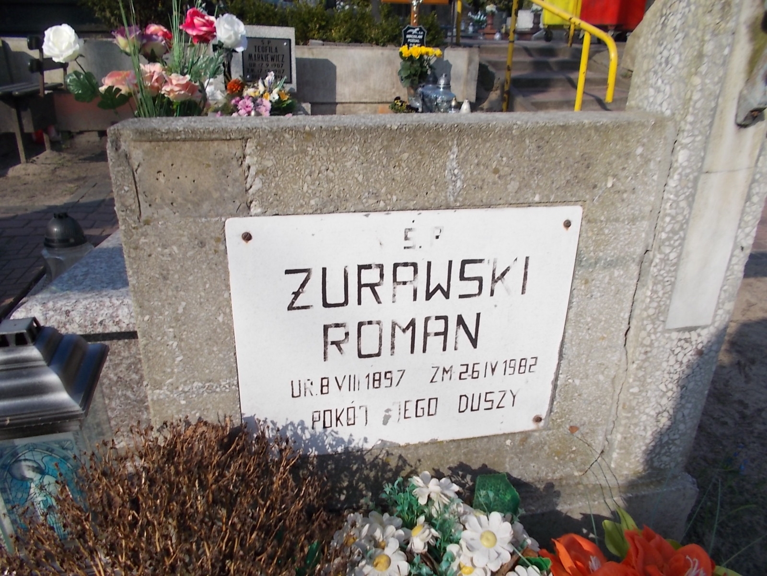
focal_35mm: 26
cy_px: 288
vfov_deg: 53.1
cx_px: 384
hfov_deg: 67.3
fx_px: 576
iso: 80
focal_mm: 4.6
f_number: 8
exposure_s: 1/160
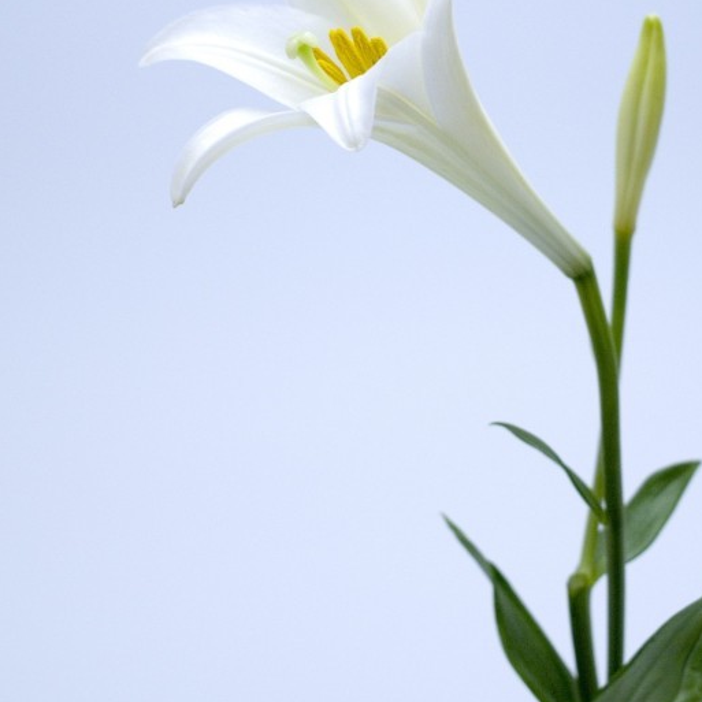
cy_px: 168
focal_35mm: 90
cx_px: 424
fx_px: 2065
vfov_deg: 19.2
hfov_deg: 19.3
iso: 400
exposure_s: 1/90
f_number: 4
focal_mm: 35
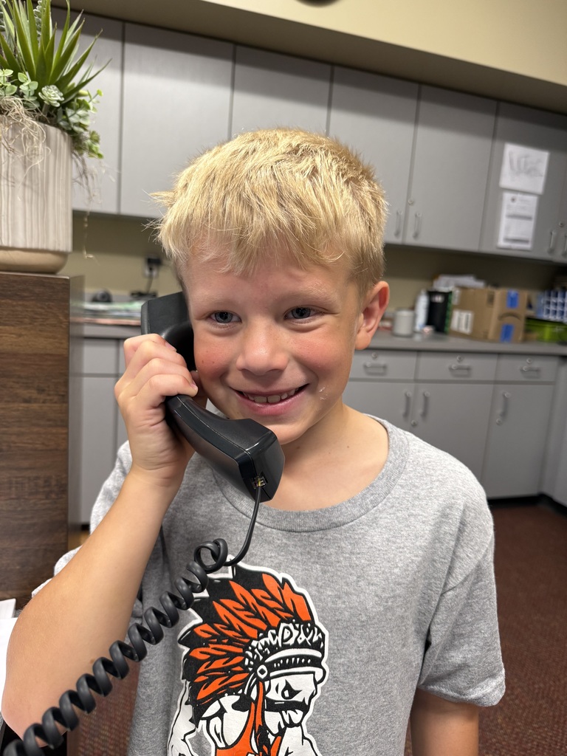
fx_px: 524
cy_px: 378
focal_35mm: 24
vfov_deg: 71.6
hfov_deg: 56.8
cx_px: 284
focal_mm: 6.76
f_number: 1.78
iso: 200
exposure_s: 1/69
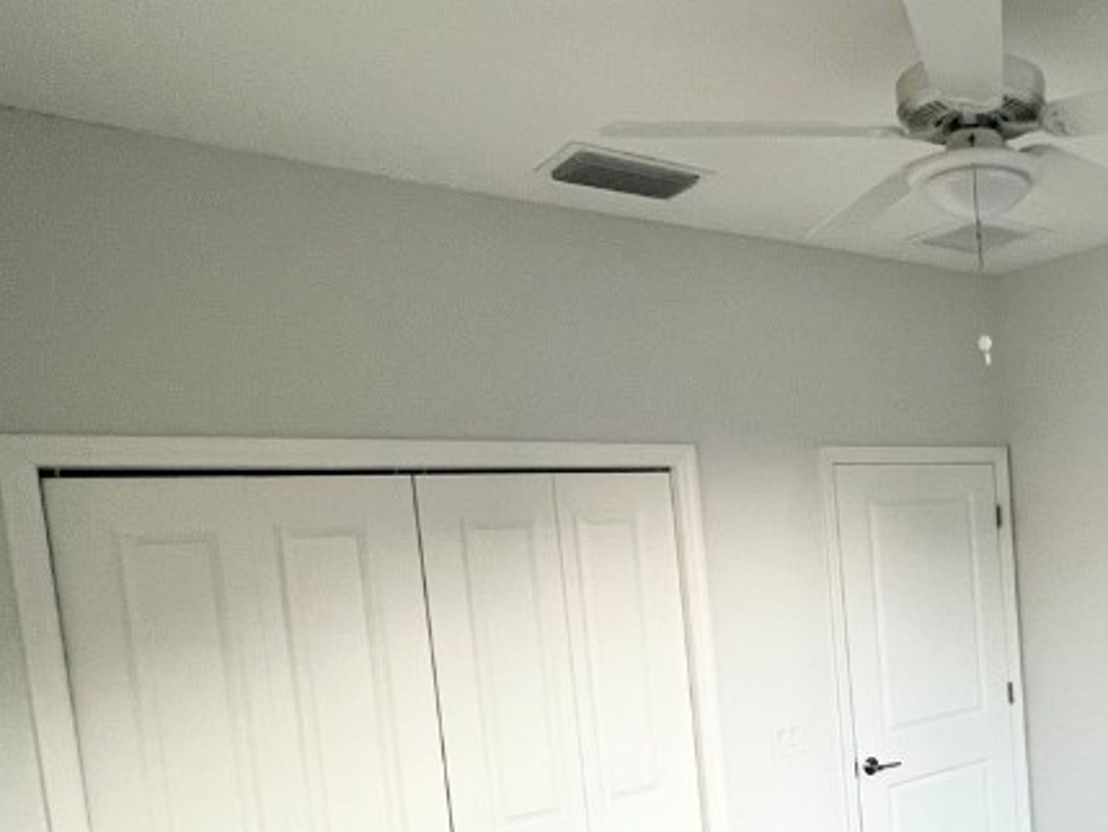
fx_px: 993
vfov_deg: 44.0
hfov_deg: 51.1
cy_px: 623
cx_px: 1012
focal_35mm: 31
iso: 200
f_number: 1.8
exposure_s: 1/60
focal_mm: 1.57
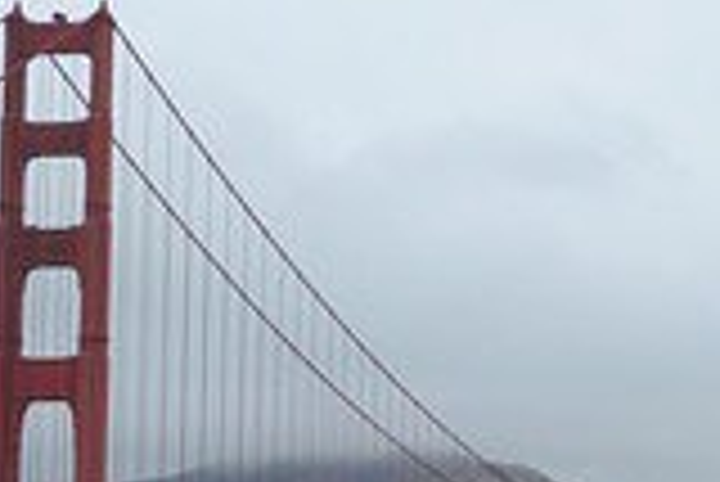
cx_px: 1130
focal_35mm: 132
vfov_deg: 10.3
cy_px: 453
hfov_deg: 14.3
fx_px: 2642
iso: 100
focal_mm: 22
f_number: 9
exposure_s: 1/320
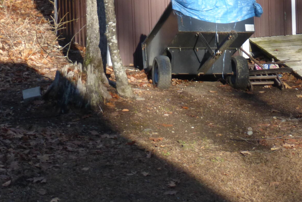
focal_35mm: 104
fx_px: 872
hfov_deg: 19.6
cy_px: -27
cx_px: 182
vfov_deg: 12.9
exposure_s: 1/200
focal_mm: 6.9
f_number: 3.9
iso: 100
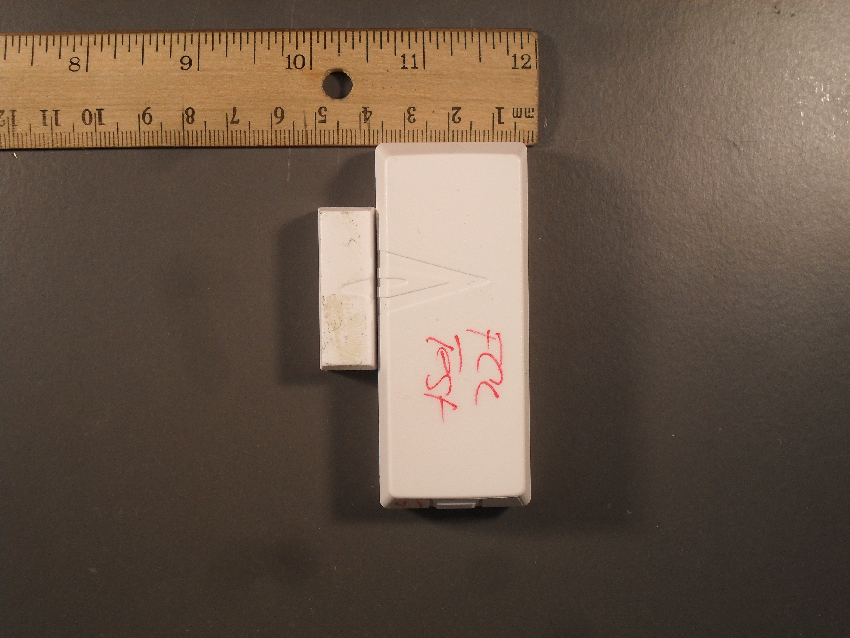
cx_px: 425
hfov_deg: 38.9
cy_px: 319
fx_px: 1203
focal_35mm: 49
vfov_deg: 29.7
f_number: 3.9
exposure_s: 1/60
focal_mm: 8.7
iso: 100
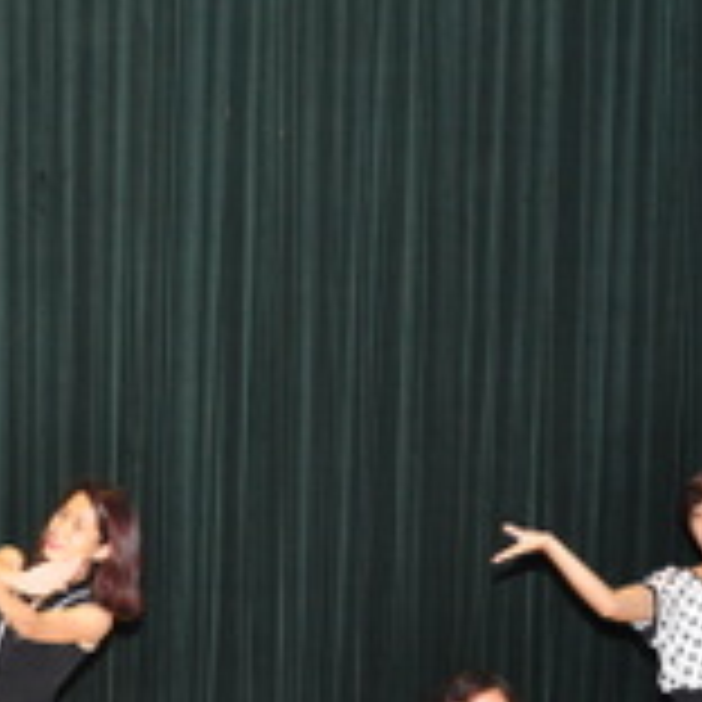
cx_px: -18
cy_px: 626
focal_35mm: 131
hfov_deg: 13.1
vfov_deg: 13.2
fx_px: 3006
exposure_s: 1/60
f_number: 5.6
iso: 800
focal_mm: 32
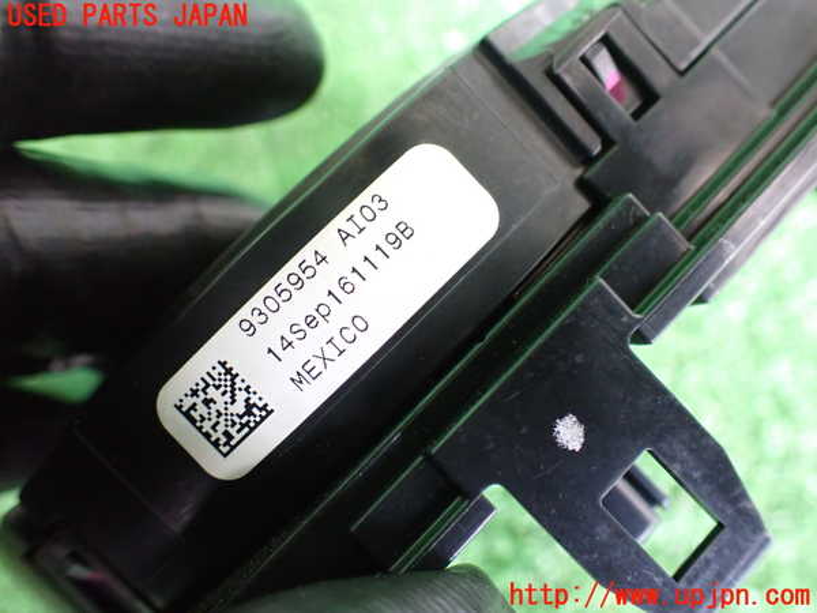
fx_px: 708
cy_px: 306
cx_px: 408
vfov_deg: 46.8
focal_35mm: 30
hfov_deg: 60.0
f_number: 2.3
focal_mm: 5.4
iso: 1000
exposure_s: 1/30
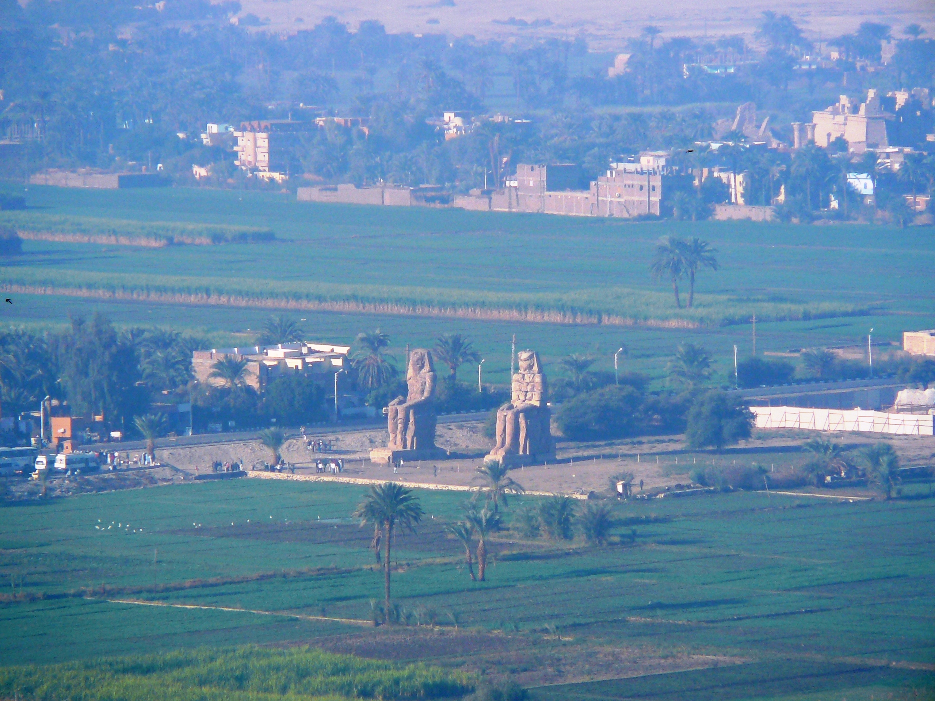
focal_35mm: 350
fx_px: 9454
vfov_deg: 4.2
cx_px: 468
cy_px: 350
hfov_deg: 5.7
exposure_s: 1/500
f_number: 4.2
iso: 80
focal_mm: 52
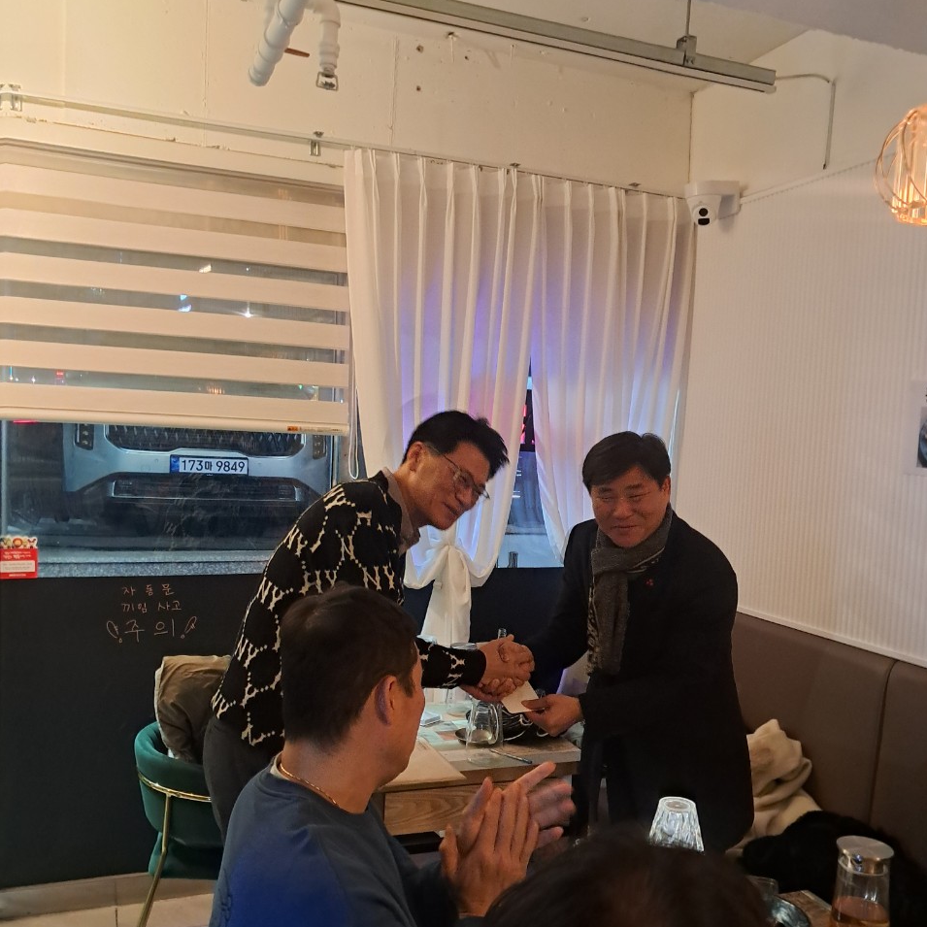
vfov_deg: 51.0
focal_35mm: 32
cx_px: 464
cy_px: 507
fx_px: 970
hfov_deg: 51.1
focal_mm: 4
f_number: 1.8
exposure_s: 1/40
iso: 500
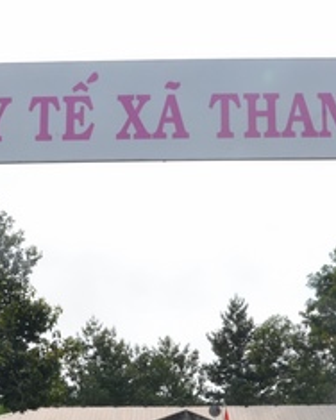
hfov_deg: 21.9
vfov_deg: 26.6
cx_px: 163
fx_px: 870
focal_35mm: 70
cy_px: 333
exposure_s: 1/250
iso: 1000
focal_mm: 18
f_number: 22
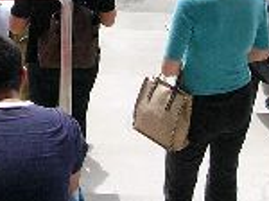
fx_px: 1195
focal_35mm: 154
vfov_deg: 9.3
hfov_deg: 12.5
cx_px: -52
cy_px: -131
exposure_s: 1/1000
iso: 100
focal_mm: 6
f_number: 2.8
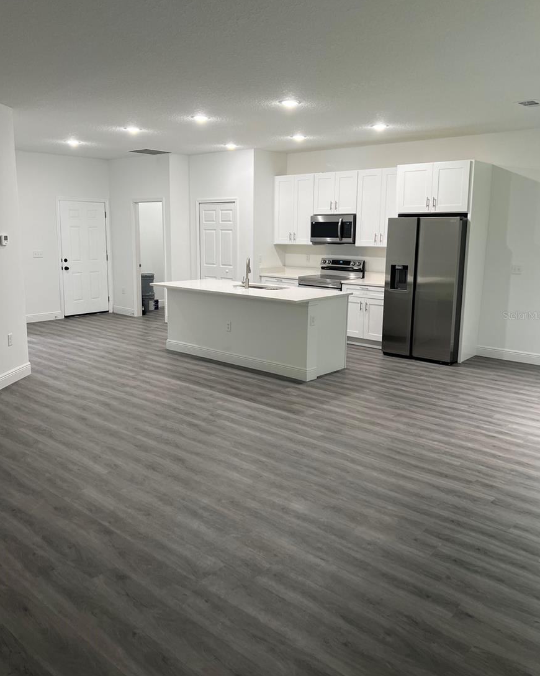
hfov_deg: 51.5
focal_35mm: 28
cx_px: 268
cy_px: 315
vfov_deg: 62.2
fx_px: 560
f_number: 1.5
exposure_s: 1/60
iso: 80
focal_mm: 5.7
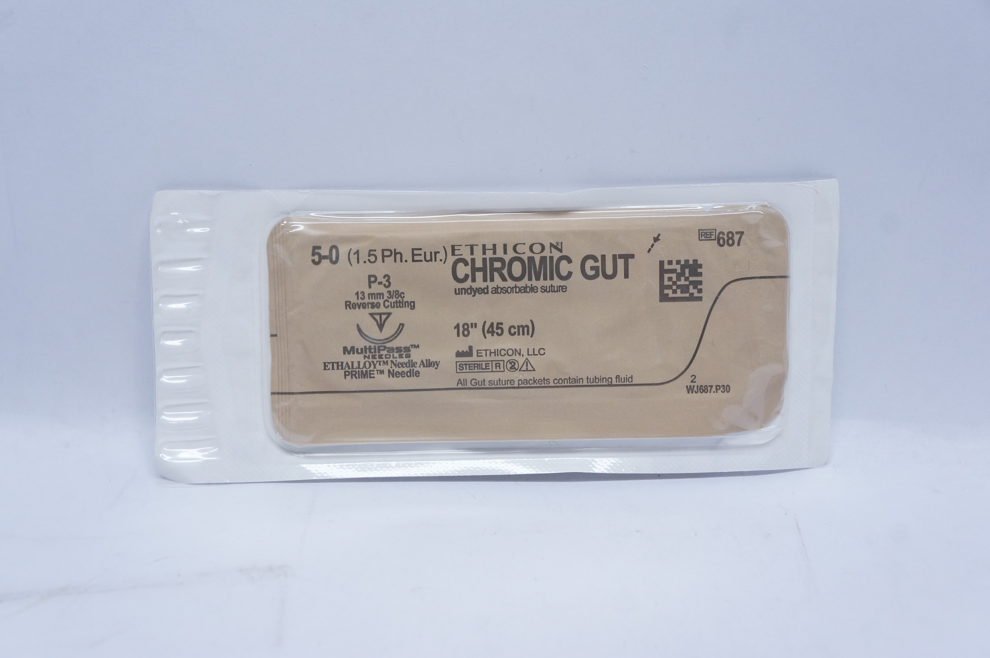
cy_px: 329
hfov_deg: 41.2
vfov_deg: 28.0
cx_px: 495
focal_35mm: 48
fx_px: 1319
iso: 800
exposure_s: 1/60
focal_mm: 32
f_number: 7.1
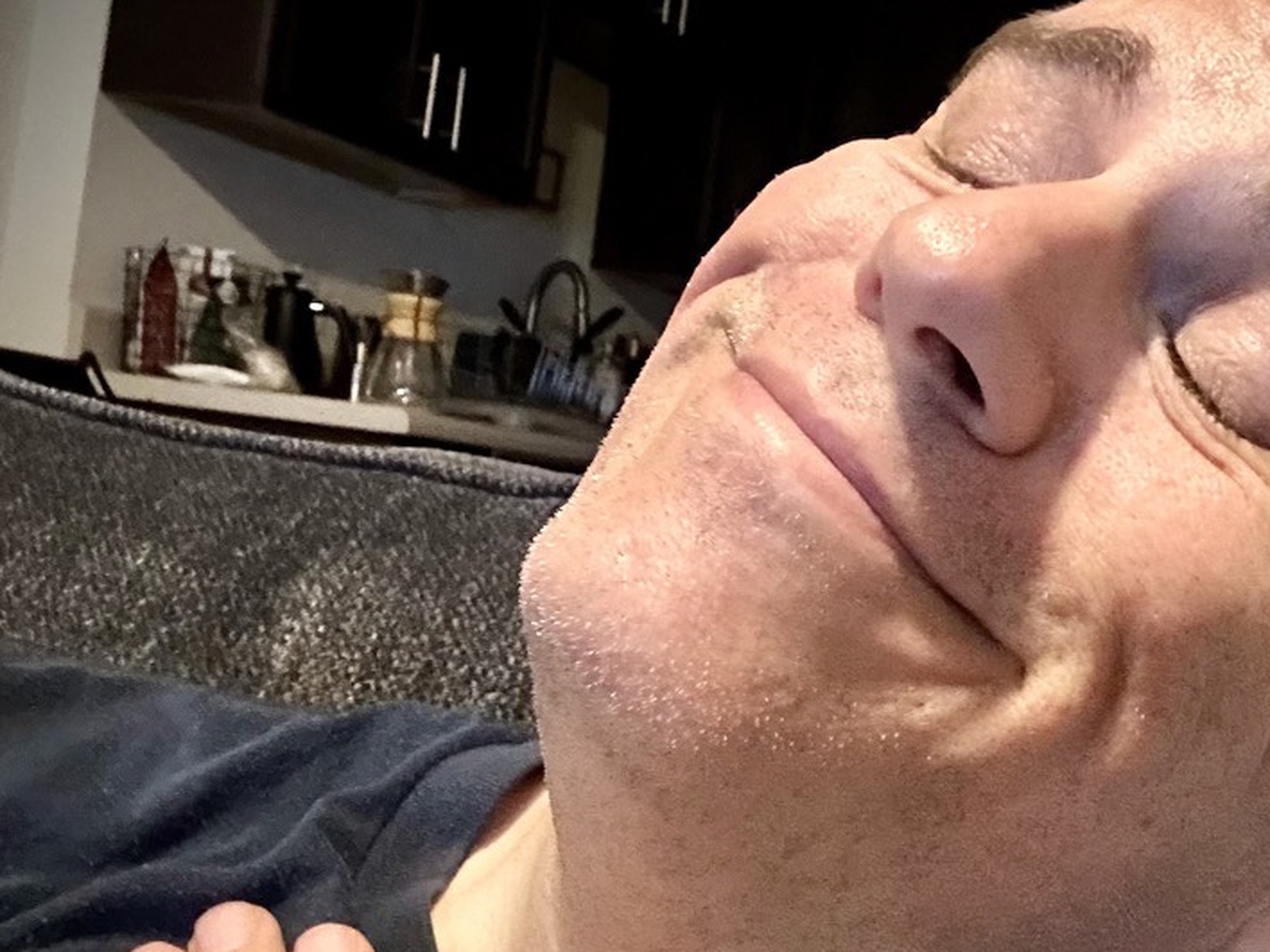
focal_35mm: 39
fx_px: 1431
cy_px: 685
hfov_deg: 47.0
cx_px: 859
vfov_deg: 36.2
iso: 640
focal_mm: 2.69
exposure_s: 1/20
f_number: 1.9
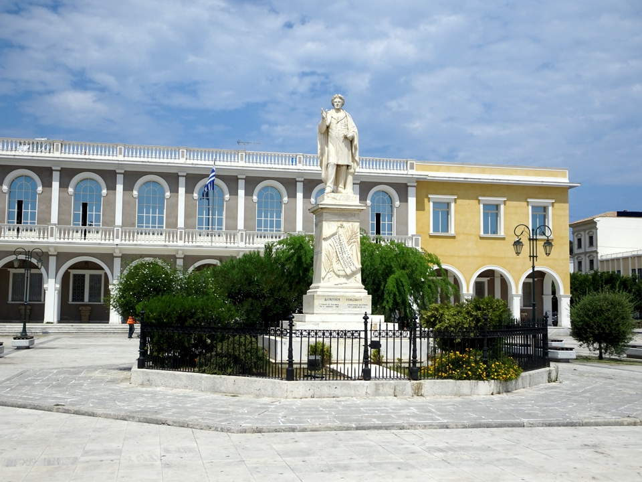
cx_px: 321
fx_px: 760
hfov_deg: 45.8
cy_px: 241
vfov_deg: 35.1
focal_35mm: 41
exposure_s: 1/1600
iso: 80
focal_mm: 7.05
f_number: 4
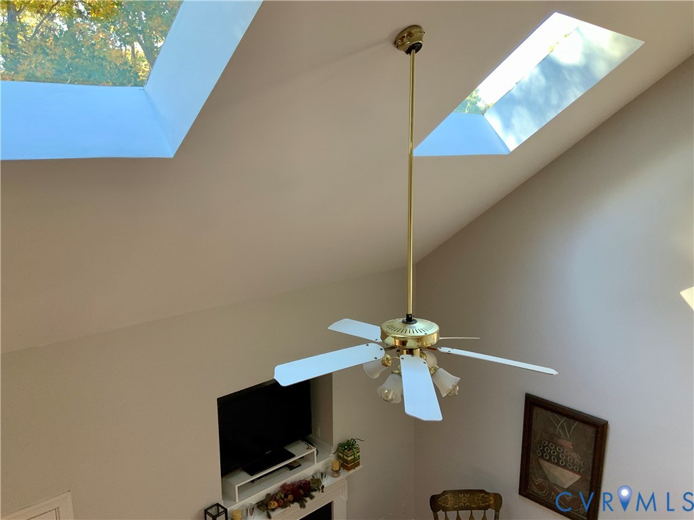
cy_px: 260
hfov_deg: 61.7
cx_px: 347
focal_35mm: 29
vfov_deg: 48.2
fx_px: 581
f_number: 1.8
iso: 64
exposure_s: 1/60
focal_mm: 3
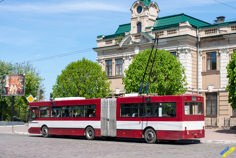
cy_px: 79
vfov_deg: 27.0
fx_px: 328
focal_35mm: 50
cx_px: 118
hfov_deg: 39.6
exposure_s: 1/500
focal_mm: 50
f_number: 5
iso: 160
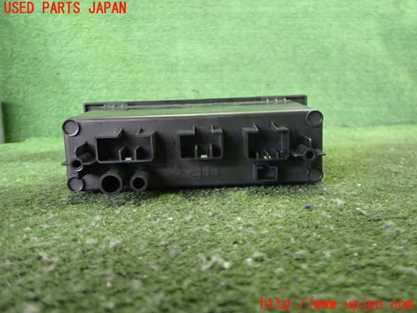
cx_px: 208
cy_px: 156
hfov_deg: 60.0
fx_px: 361
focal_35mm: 30
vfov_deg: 46.8
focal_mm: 5.4
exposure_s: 1/25
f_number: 2.3
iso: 800
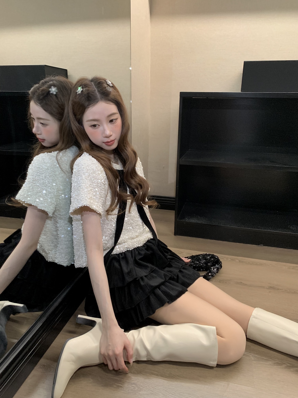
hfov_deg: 53.1
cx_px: 149
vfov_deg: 67.3
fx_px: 298
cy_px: 199
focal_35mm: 26
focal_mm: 4.25
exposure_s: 1/52
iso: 400
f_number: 1.8
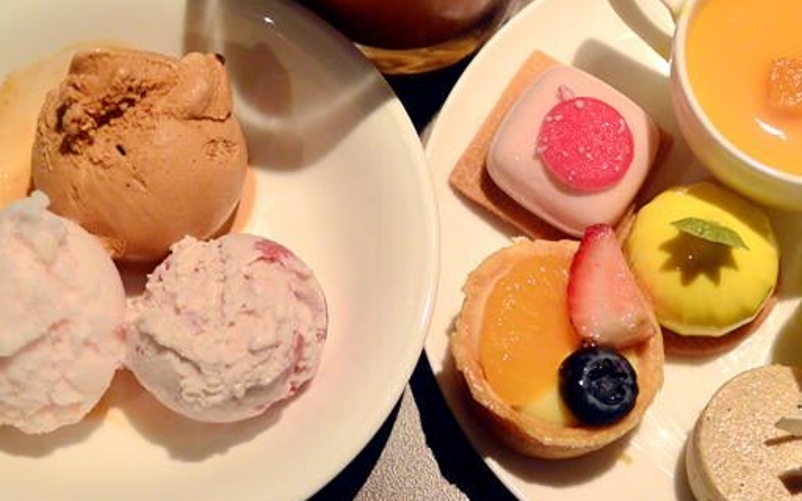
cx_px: 451
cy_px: 164
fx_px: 1705
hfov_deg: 26.5
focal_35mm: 78
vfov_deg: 16.7
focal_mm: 18.5
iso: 220
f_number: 2
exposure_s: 1/250
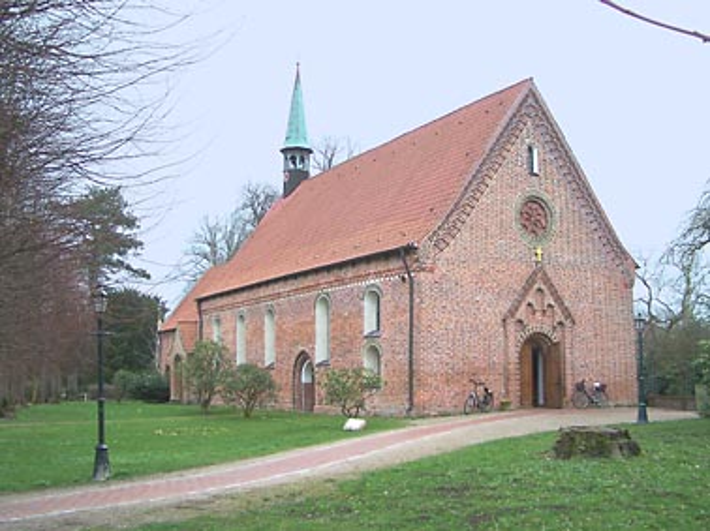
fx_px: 779
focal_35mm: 38
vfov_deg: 37.7
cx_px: 355
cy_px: 266
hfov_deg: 49.0
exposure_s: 1/320
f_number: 2.8
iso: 64
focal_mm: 6.3
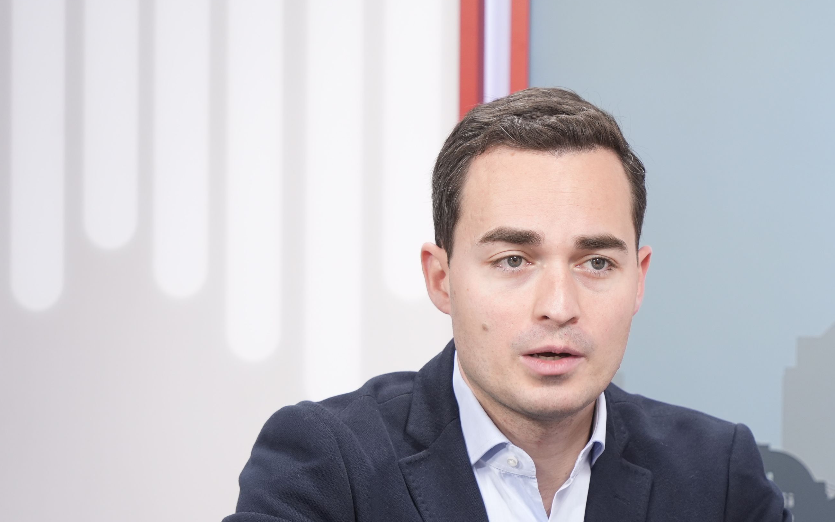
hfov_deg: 10.3
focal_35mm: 204
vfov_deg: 6.4
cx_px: 640
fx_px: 4643
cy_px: 419
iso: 1000
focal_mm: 130
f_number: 5
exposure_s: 1/160
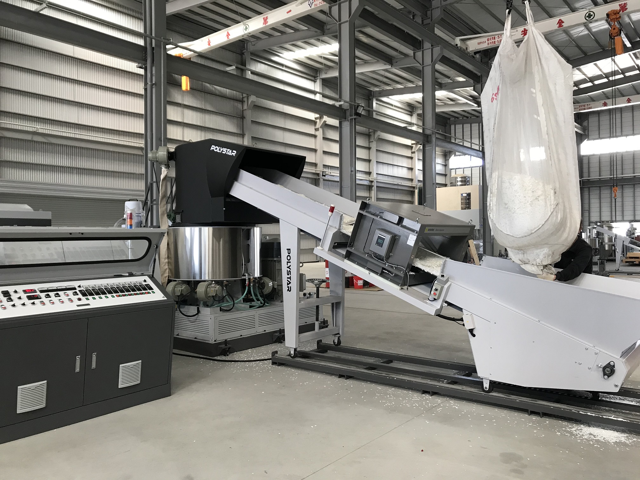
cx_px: 320
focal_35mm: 28
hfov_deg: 63.4
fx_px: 518
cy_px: 240
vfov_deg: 49.7
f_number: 1.8
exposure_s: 1/30
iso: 20
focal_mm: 3.99
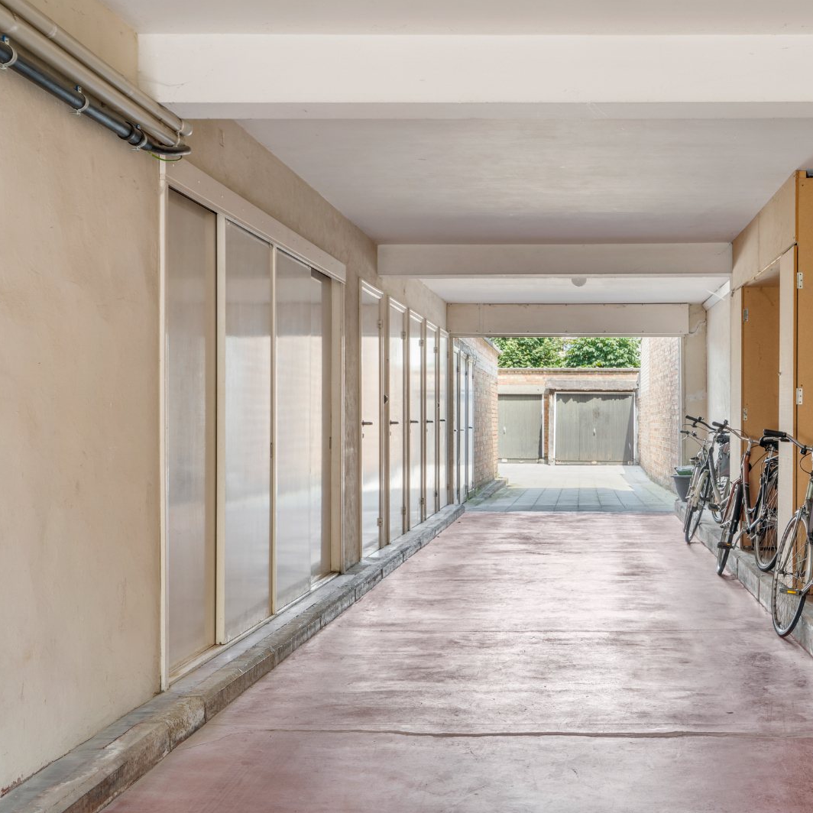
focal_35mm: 44
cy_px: 408
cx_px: 588
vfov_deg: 38.3
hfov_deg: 37.6
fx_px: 1169
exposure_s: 1/4
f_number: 11
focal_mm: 34
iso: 100
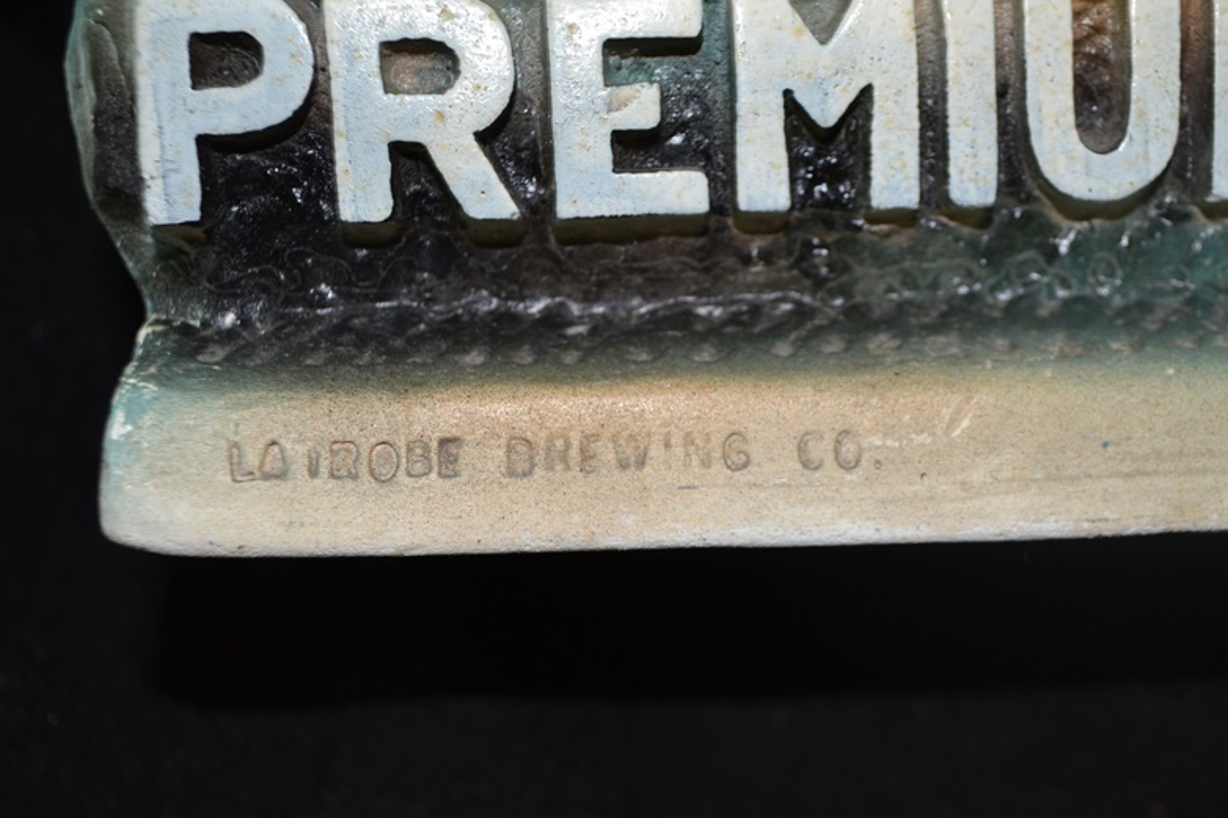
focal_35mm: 56
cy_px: 472
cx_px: 691
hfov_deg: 35.8
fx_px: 1897
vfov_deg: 24.3
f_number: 4.5
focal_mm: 29
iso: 200
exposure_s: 1/60
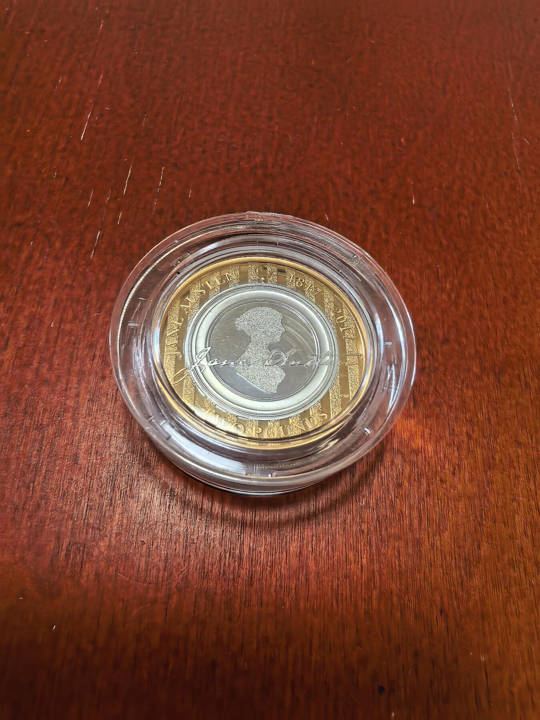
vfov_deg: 71.6
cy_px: 360
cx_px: 270
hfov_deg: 56.8
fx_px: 499
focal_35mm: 24
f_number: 2.2
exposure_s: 1/33.3
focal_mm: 1.68
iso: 200
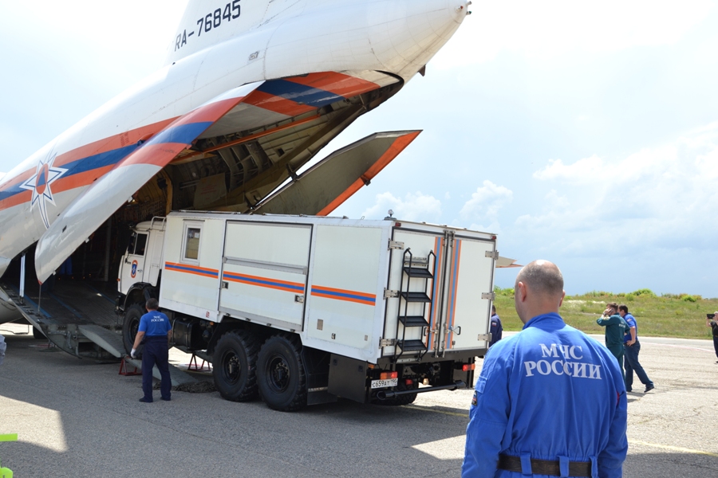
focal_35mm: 33
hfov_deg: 57.2
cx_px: 359
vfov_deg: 40.0
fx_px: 658
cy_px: 239
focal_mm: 22
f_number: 7.1
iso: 100
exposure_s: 1/200
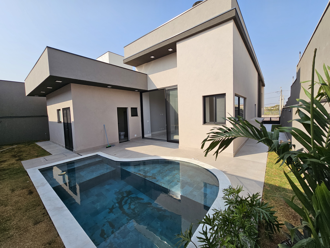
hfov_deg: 106.2
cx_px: 165
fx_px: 124
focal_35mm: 13
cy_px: 124
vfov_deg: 89.9
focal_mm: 2.2
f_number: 2.2
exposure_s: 1/1318
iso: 50
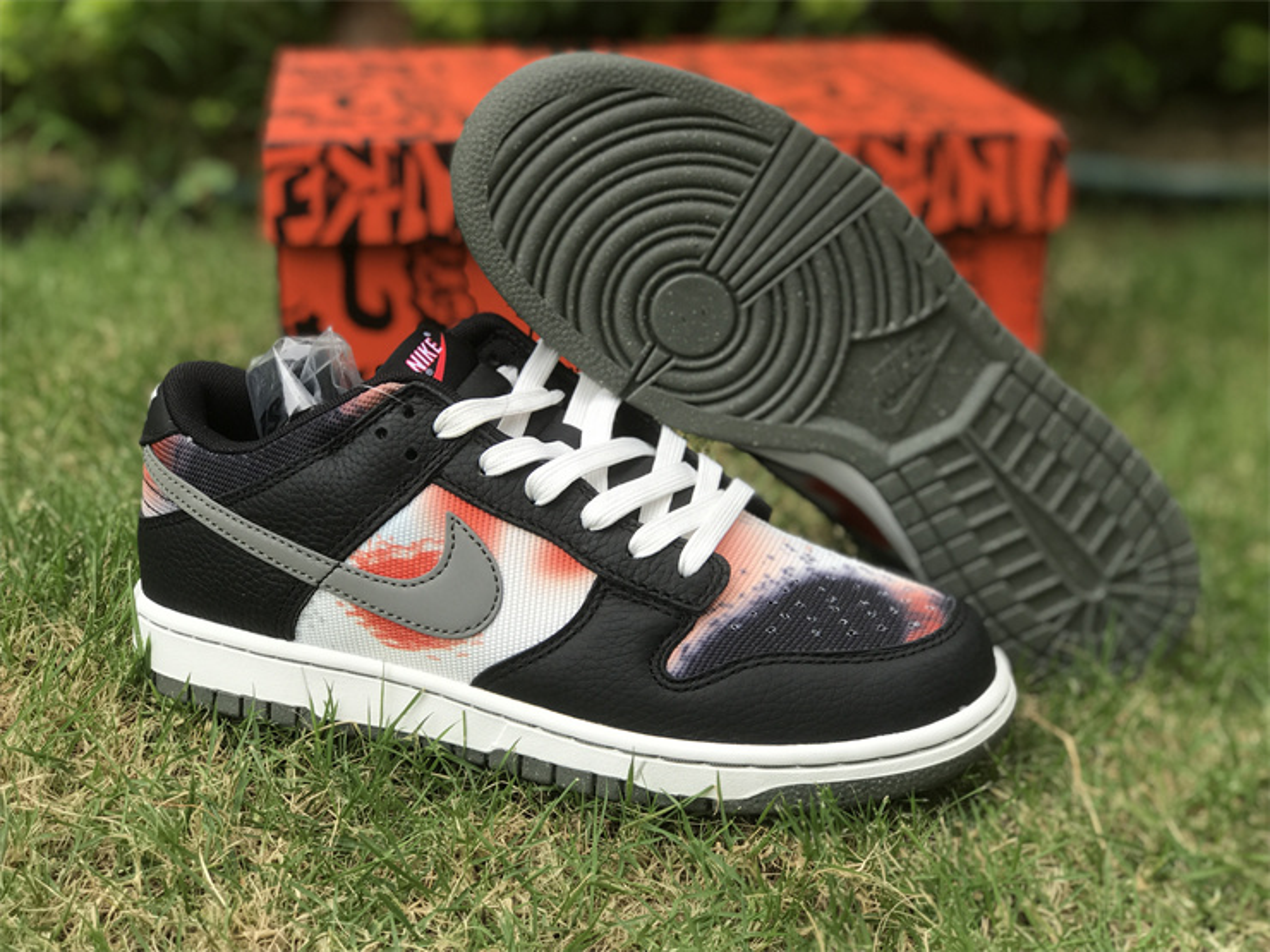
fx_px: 2091
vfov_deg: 25.7
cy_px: 476
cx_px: 635
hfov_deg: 33.8
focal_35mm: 57
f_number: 2.8
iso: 20
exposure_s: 1/195
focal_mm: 6.6
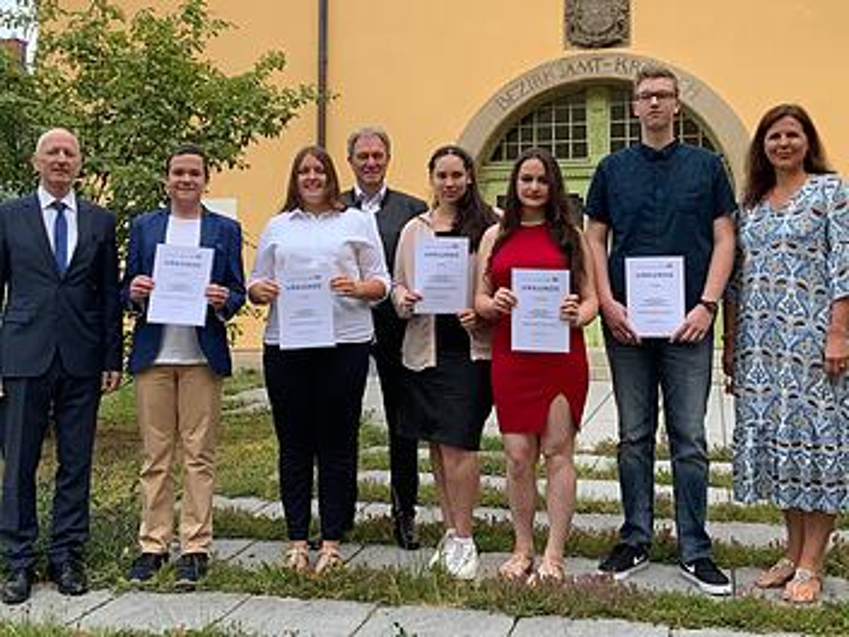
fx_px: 711
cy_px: 318
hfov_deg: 61.7
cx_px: 424
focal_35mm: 29
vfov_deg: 48.2
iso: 16
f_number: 1.8
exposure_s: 1/294
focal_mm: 3
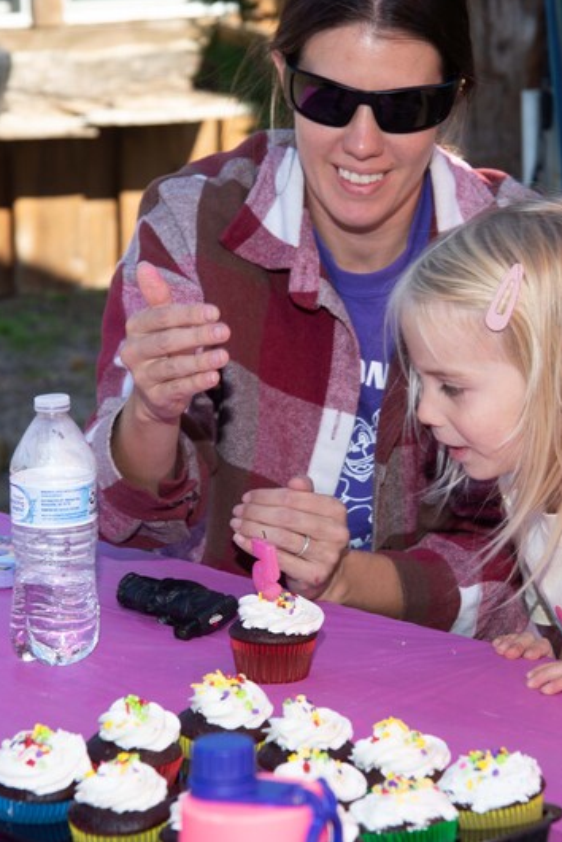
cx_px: 395
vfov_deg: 11.7
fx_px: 4092
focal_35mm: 175
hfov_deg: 7.9
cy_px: 419
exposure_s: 1/200
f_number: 13
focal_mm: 116
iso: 320
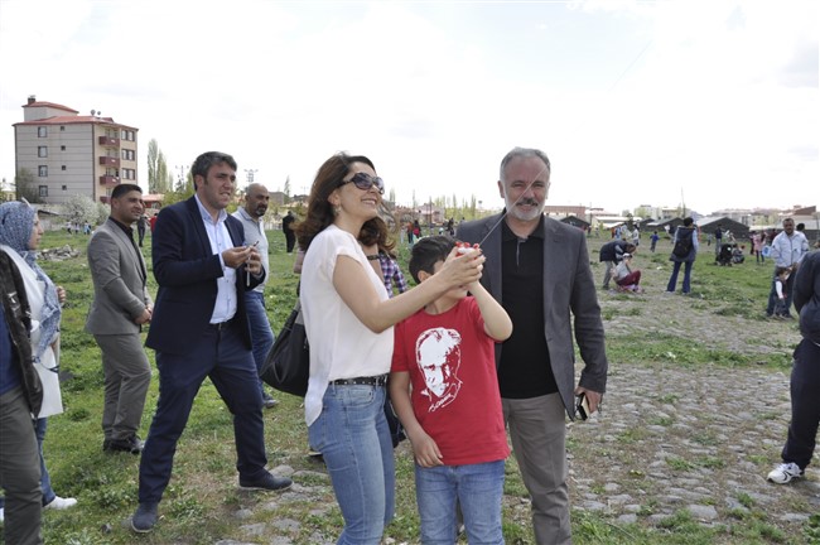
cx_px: 410
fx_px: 751
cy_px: 272
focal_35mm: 33
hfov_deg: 57.3
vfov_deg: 39.9
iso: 200
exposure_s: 1/200
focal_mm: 22
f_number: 9
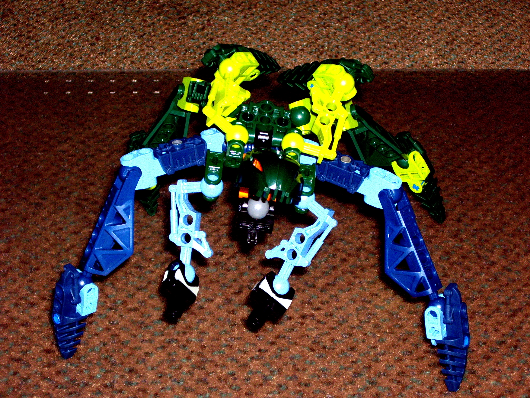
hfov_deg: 20.9
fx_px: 1439
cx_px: 265
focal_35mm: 94
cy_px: 199
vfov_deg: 15.7
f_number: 4.6
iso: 200
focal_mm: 15.3
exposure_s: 1/100
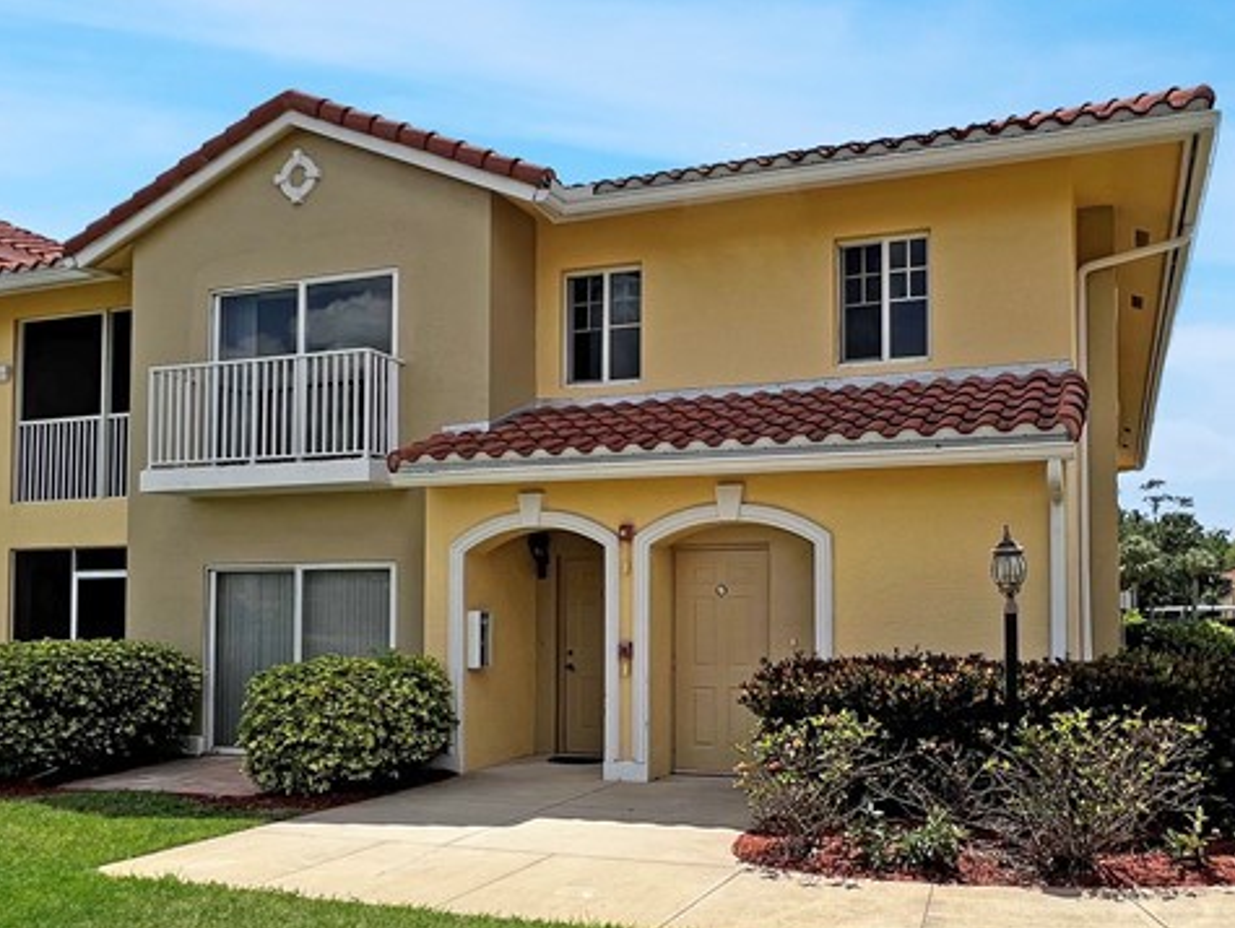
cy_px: 580
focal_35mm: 28
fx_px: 1000
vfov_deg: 49.3
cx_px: 759
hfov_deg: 62.7
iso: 32
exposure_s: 1/1429
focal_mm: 1.57
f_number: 1.8
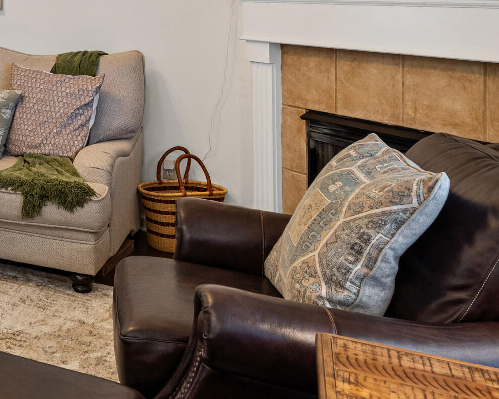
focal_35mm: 49
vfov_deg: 28.8
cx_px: -168
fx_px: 724
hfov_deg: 29.6
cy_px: -4
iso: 800
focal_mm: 18
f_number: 9
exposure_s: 1/5
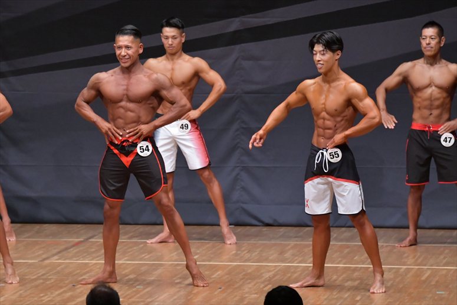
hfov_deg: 7.6
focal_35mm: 270
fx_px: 3426
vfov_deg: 5.1
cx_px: 228
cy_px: 152
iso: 6400
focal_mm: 180
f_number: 5.6
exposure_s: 1/400
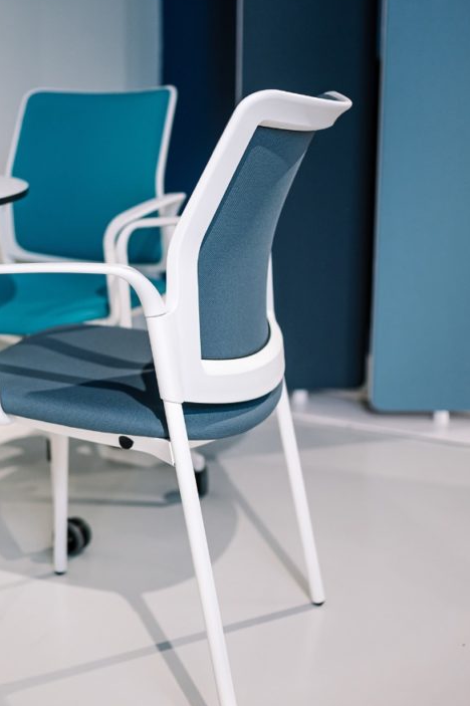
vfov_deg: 38.8
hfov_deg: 26.2
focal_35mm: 51
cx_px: 132
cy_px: 290
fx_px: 1000
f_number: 1.8
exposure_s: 1/500
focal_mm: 35
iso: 400
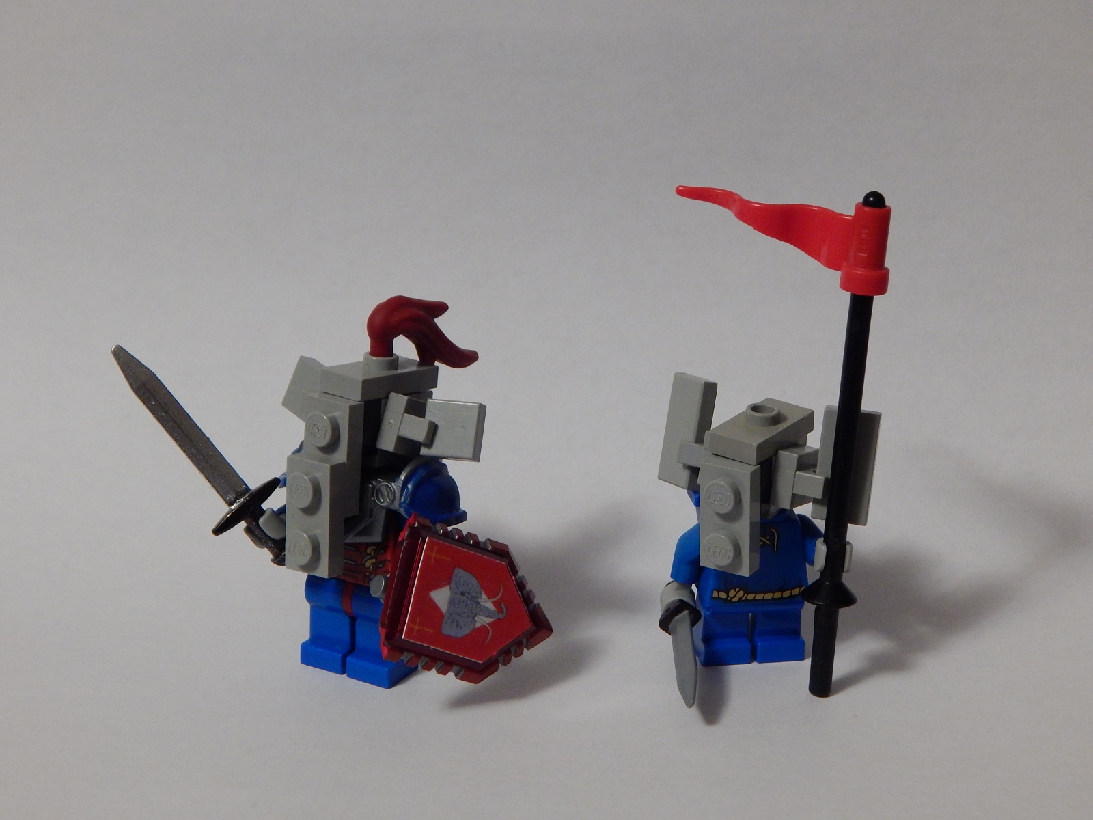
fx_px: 2179
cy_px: 410
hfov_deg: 28.2
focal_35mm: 69
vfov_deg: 21.3
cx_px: 546
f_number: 4.1
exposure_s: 1/8
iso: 400
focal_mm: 12.3
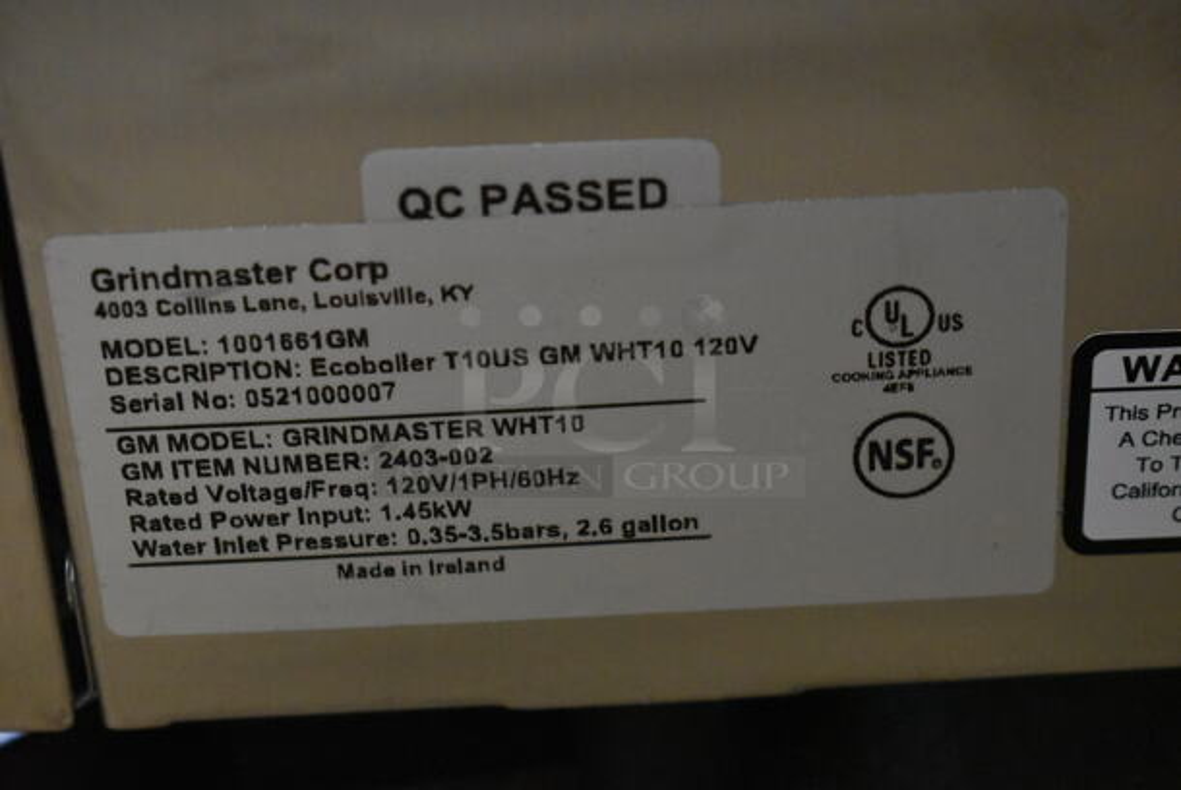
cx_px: 590
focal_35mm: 82
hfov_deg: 24.6
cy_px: 395
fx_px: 2709
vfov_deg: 16.6
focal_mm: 55
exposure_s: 1/100
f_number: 5.6
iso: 7200
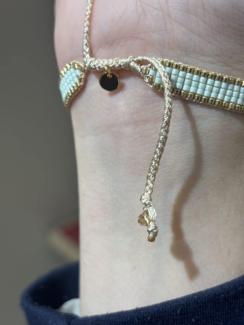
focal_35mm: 52
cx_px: 122
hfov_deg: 28.0
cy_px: 162
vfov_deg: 36.8
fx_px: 489
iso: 50
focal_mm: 5.96
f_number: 1.6
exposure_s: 1/100
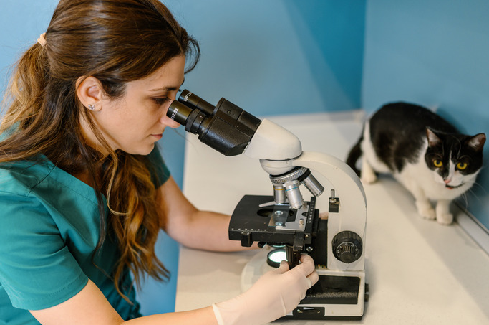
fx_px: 542
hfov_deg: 48.5
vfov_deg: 33.2
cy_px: 185
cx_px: 263
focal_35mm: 40
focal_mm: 35
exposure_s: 1/250
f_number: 2
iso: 500
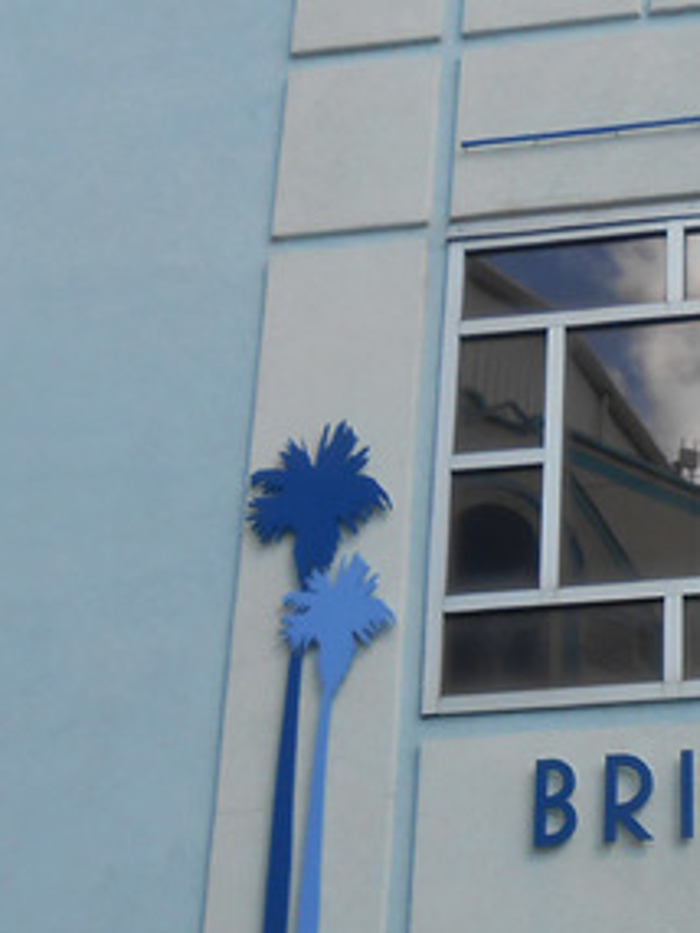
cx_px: 785
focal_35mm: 73
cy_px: 773
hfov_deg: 19.3
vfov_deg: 26.1
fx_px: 1967
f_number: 3.5
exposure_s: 1/640
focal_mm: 4.6
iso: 80
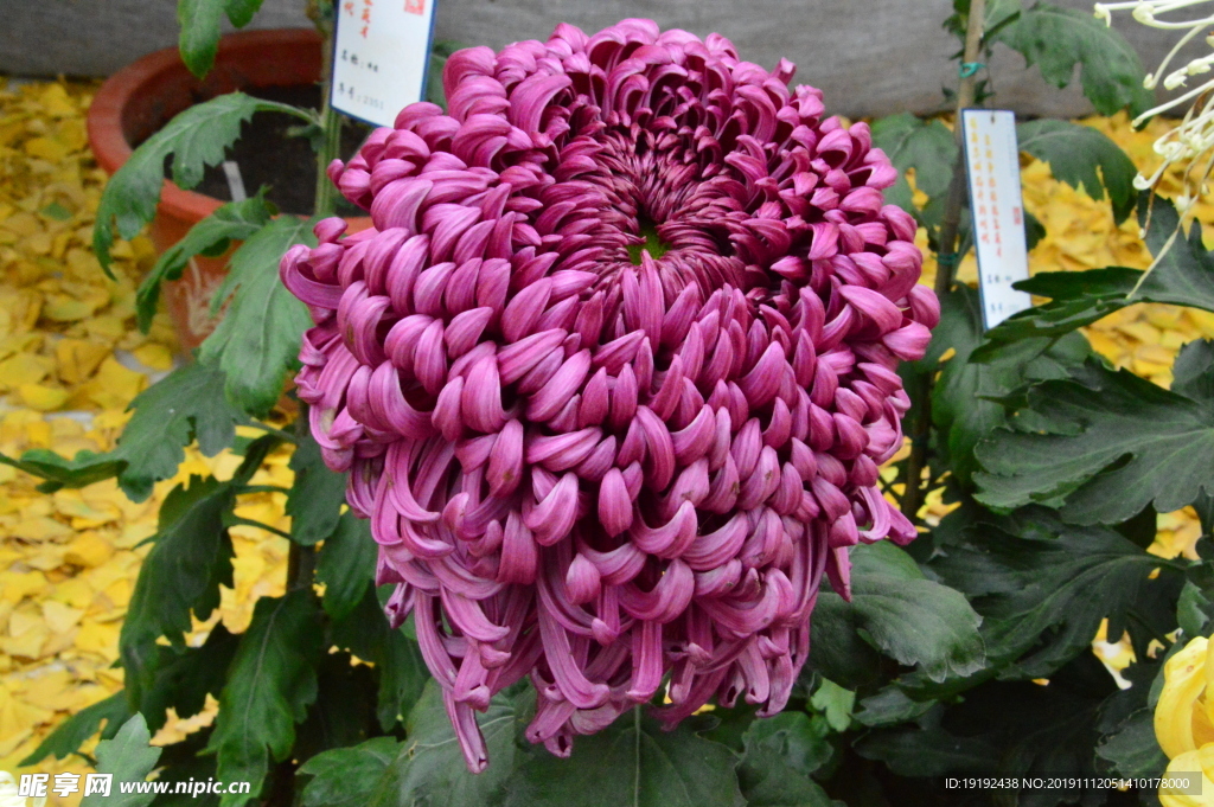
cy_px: 404
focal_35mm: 60
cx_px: 607
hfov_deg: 33.4
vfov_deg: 22.6
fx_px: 2022
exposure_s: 1/125
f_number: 22
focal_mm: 40
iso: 6400
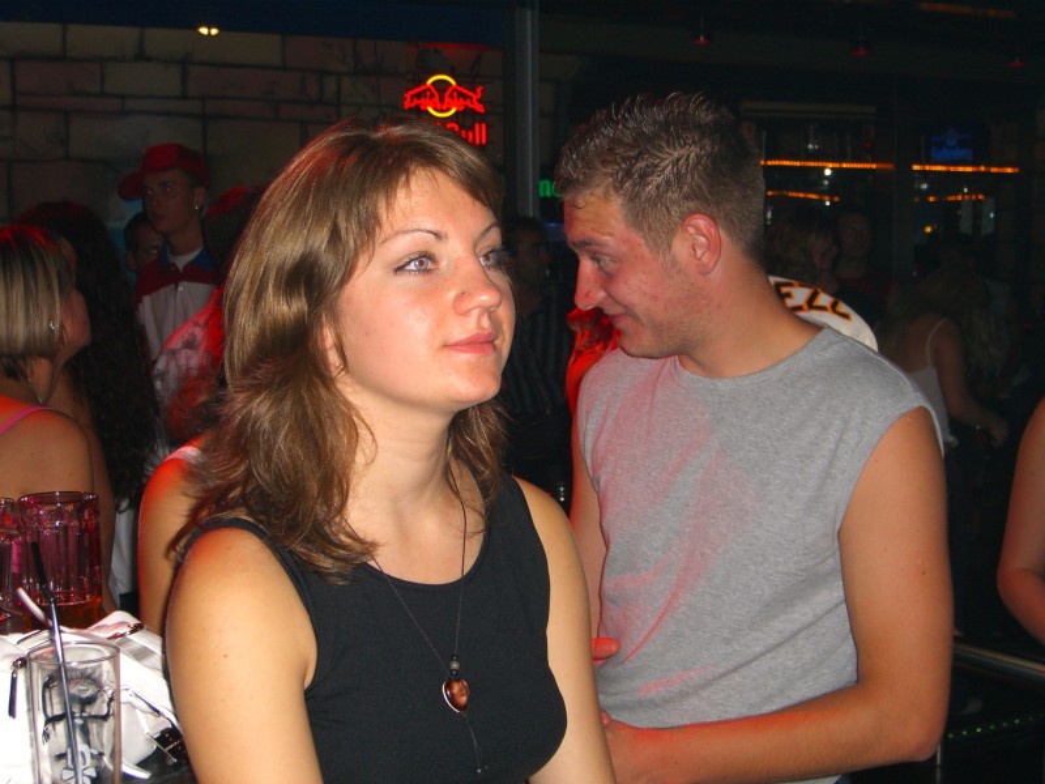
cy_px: 392
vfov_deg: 25.7
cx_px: 522
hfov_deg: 33.8
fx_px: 1721
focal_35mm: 57
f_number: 3.6
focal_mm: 11.8
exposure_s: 1/60
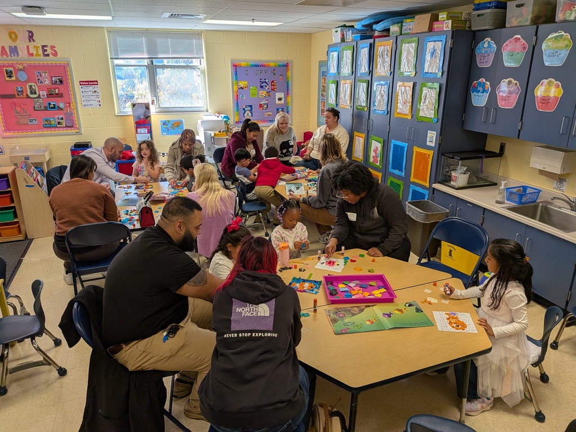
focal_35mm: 24
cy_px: 216
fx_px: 399
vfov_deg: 56.8
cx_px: 288
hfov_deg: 71.6
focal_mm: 4.53
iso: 33
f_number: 1.7
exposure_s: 1/100
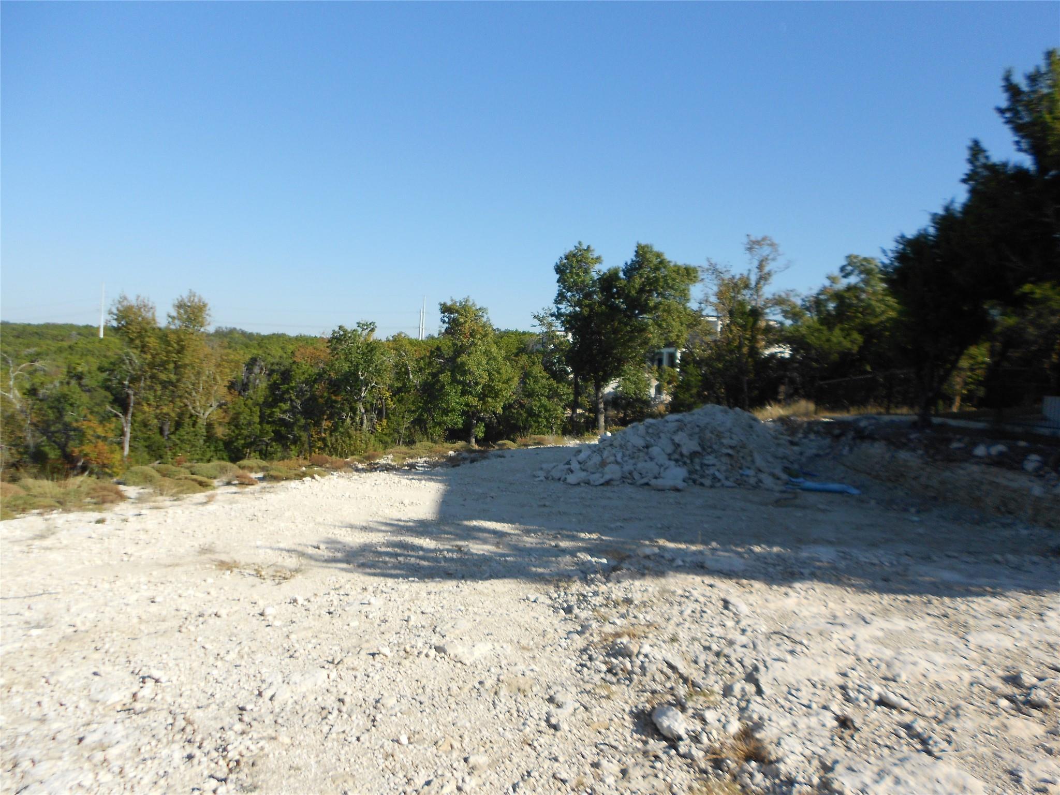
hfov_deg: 67.3
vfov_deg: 53.1
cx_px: 530
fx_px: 796
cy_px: 398
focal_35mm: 26
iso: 80
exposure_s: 1/1000
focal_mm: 4.6
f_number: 3.2
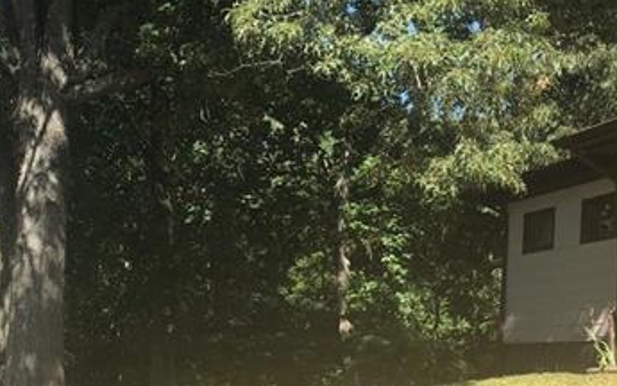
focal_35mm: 66
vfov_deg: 19.2
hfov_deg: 31.1
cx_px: 322
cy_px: 384
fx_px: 1110
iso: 20
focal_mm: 3.99
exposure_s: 1/899
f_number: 1.8
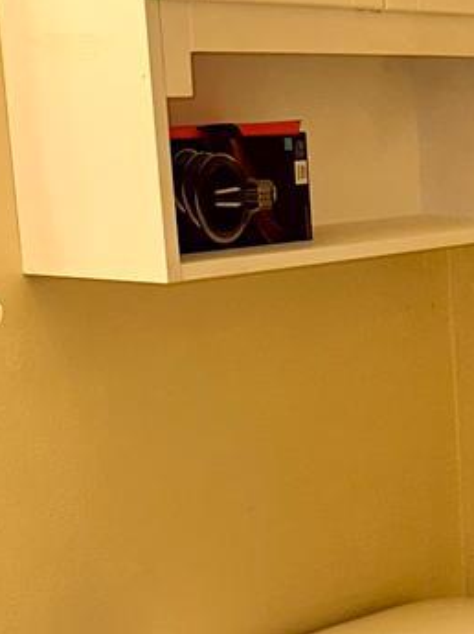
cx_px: 843
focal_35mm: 107
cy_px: 606
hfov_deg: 12.6
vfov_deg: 18.0
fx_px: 1957
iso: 64
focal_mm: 6.86
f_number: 1.78
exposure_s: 1/59
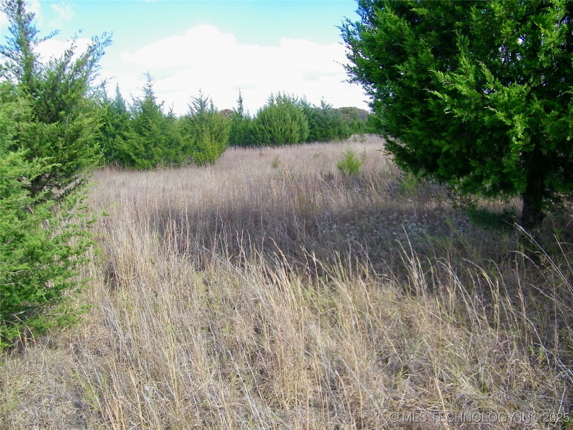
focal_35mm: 28
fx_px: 463
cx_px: 286
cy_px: 215
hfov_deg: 63.4
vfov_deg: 49.7
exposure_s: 1/160
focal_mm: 5
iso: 100
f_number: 7
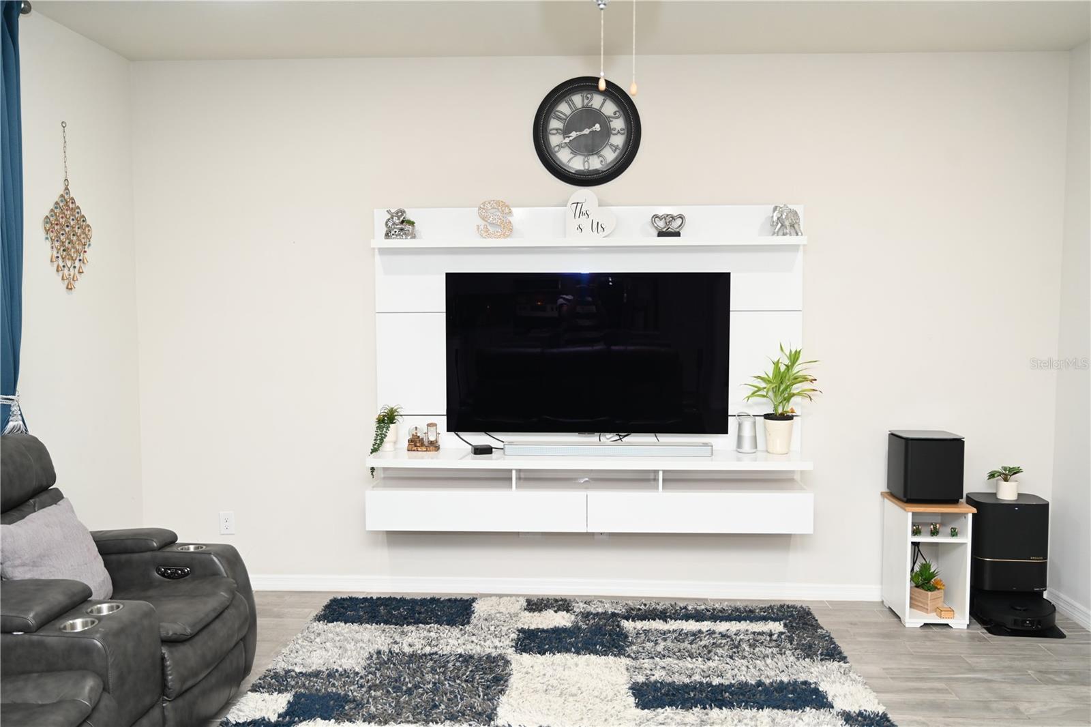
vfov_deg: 43.6
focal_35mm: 30
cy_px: 364
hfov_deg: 61.9
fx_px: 909
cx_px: 546
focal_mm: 30
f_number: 4
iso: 900
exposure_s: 1/60
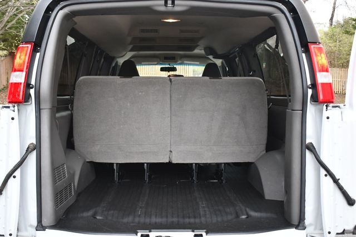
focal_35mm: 46
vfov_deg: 29.2
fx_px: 455
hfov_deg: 42.8
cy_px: 118
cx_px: 178
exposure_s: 1/160
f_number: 4.2
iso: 800
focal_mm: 31
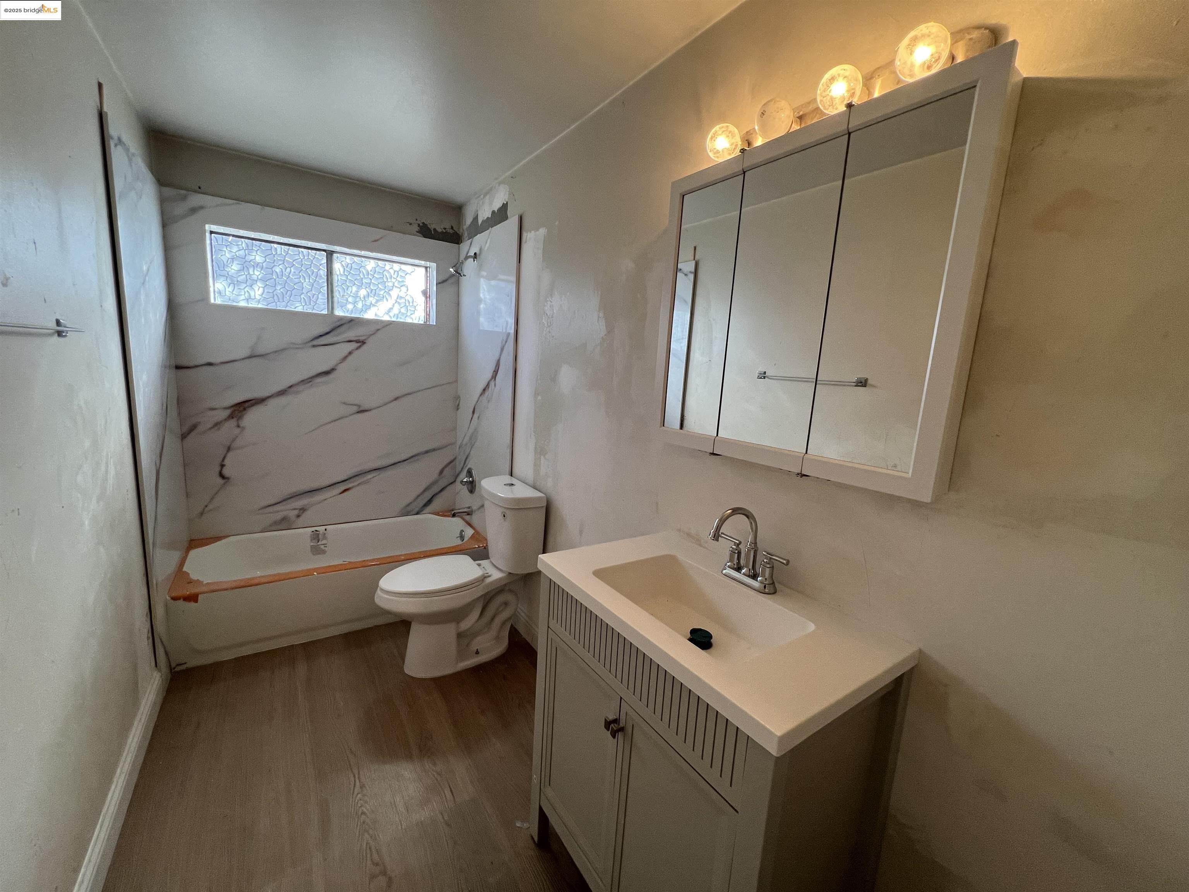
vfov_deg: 89.9
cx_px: 594
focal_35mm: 13
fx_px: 447
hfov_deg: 106.2
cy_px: 446
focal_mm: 1.57
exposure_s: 1/120
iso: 160
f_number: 1.8
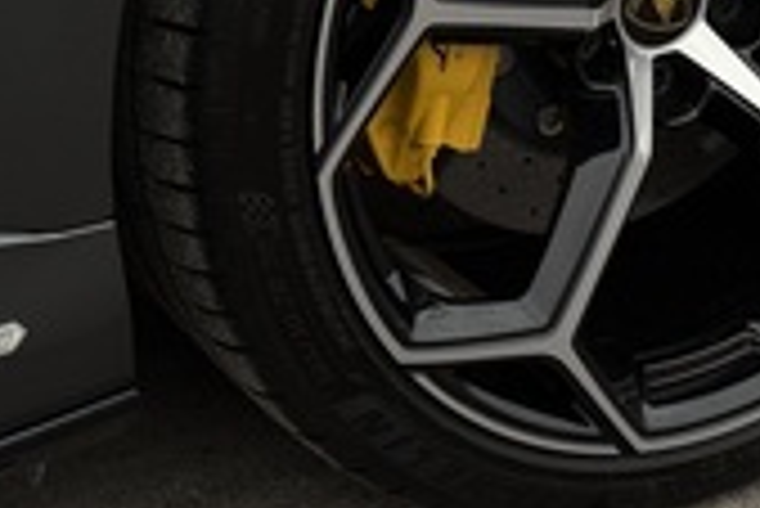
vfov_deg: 10.9
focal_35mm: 124
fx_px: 2620
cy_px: -70
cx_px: 607
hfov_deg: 16.4
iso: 100
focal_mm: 6.76
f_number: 1.78
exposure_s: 1/719
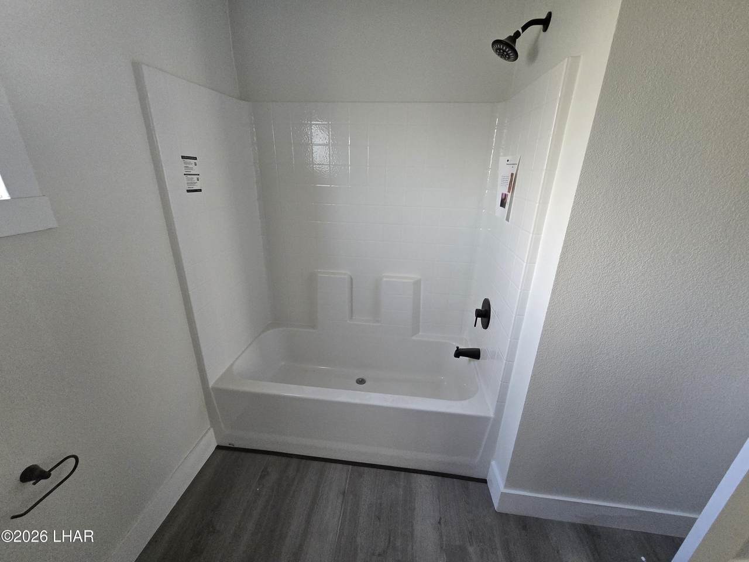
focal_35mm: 13
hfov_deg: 106.2
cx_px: 374
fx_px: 281
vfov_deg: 89.9
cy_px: 281
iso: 500
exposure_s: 1/60
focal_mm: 2.2
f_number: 2.2
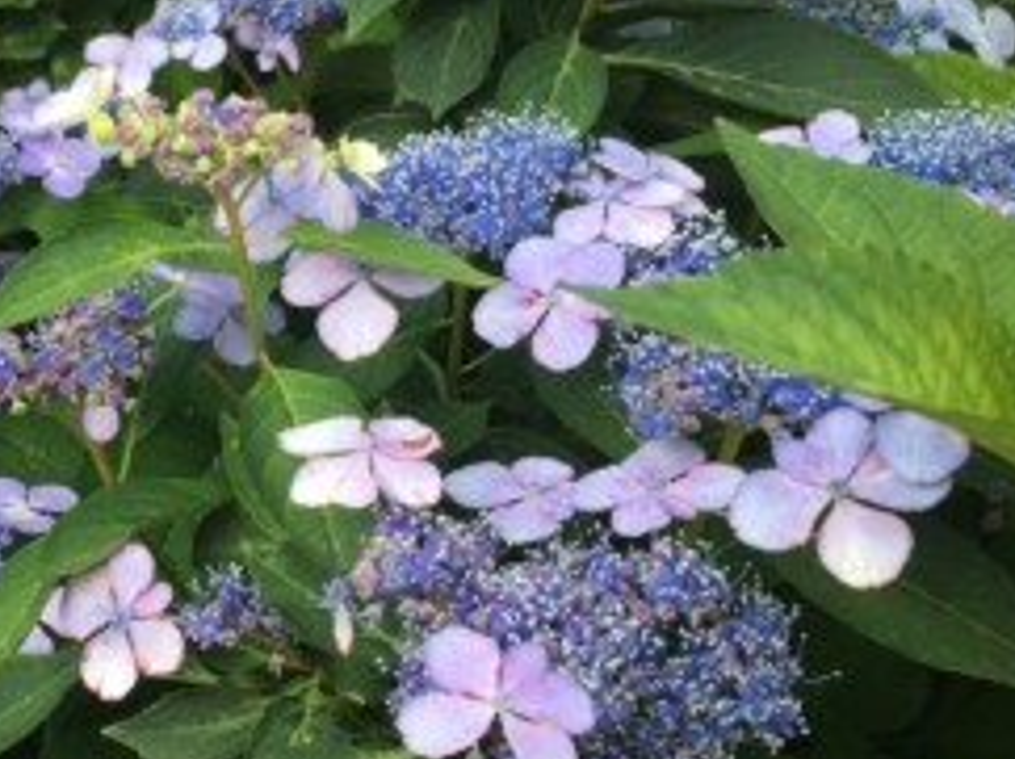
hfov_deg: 38.1
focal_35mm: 48
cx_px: 189
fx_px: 1406
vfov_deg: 30.2
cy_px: 382
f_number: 2.2
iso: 25
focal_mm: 4.15
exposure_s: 1/198
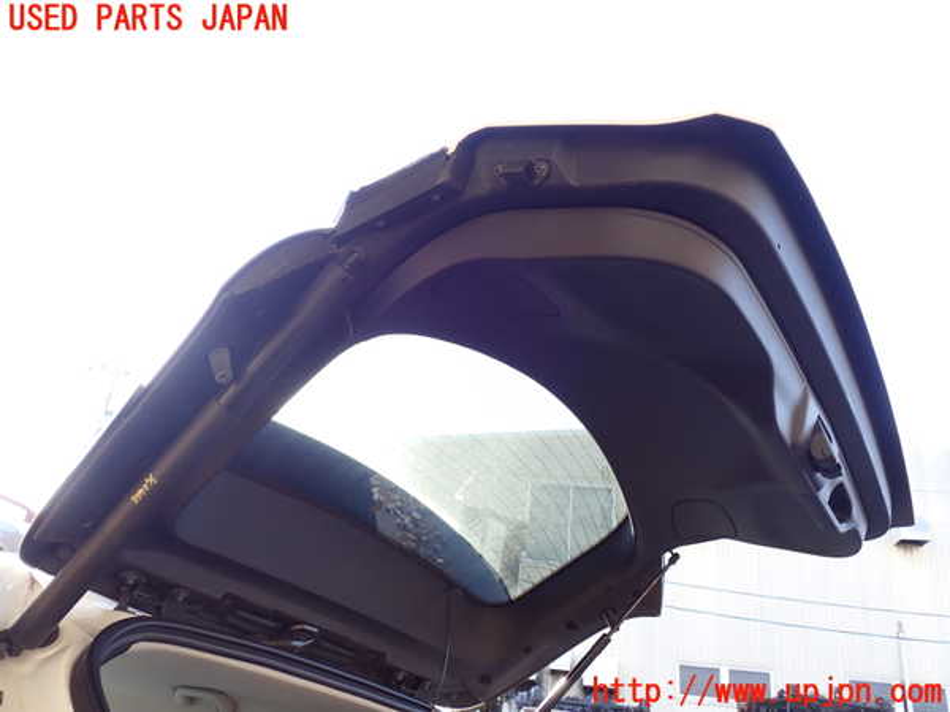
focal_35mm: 30
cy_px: 356
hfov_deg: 60.0
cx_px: 475
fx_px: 823
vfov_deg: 46.8
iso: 100
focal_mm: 5.4
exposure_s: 1/100
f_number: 3.2
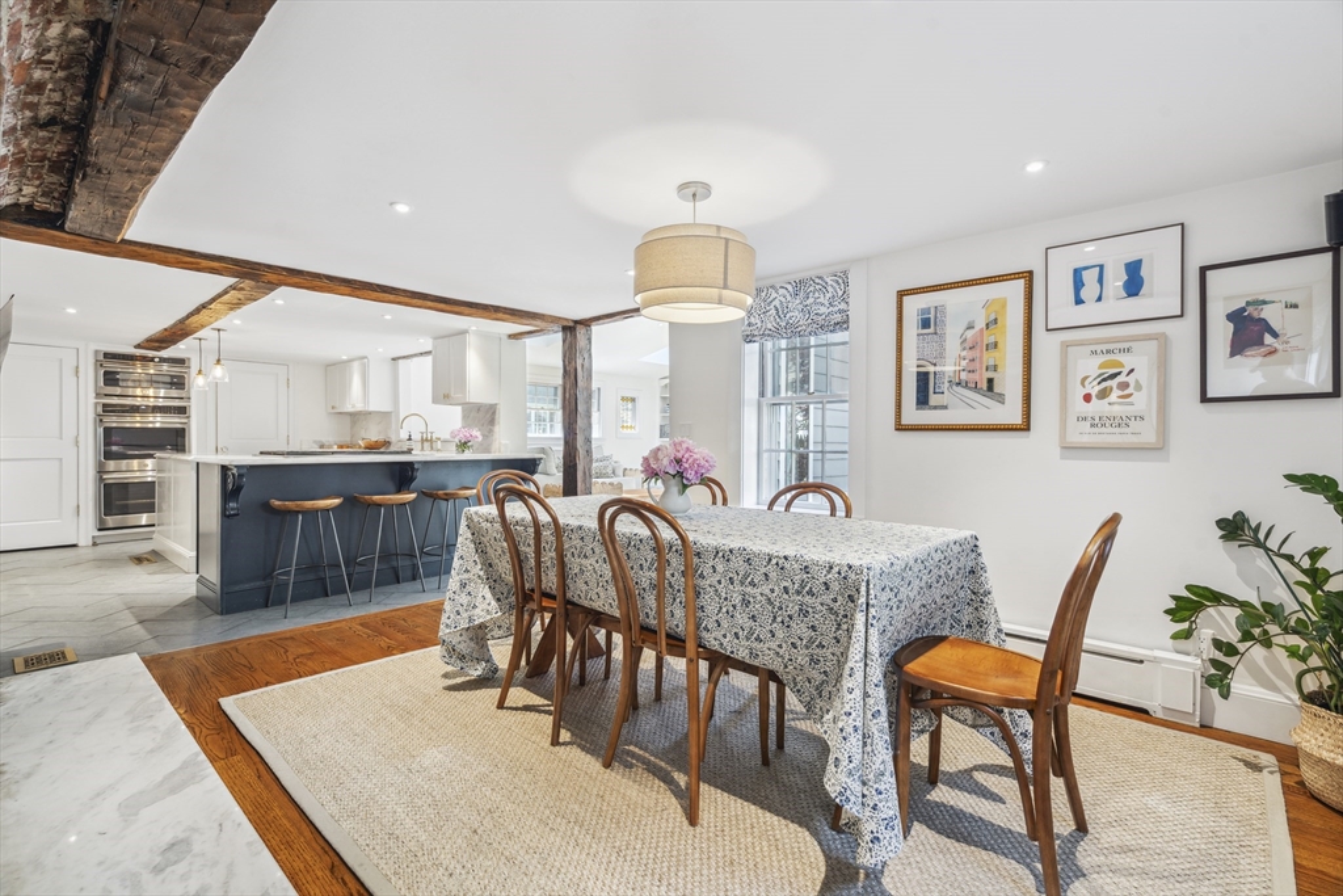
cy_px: 448
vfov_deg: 73.8
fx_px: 597
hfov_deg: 96.7
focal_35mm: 16
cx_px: 672
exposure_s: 1/5
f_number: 8
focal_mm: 16
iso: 200
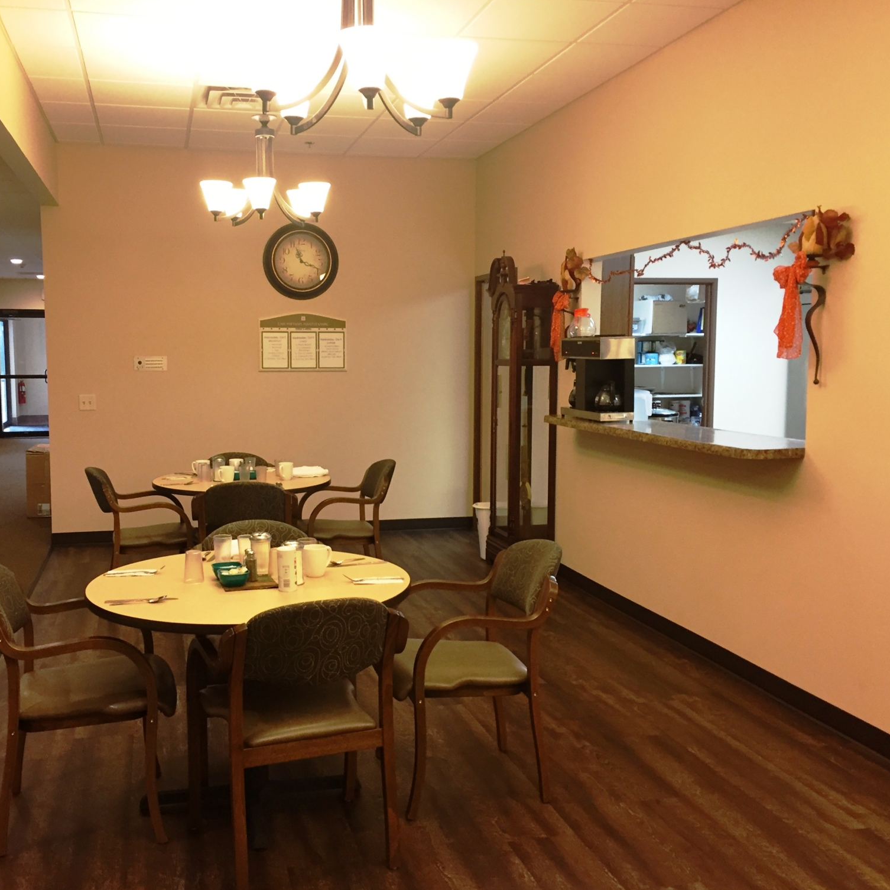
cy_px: 452
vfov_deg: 47.2
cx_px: 376
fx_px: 1018
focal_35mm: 35
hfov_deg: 47.1
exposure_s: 1/30
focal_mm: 4.15
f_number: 2.2
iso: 125
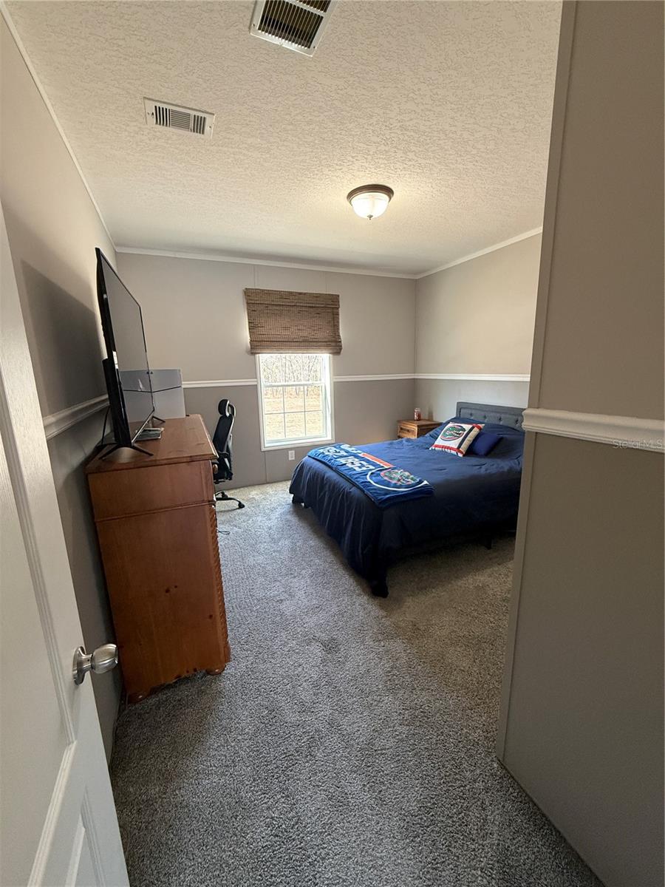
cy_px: 444
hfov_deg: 85.7
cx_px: 332
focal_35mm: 14
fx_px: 359
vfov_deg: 102.1
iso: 400
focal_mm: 2.22
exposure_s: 1/120
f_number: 2.2
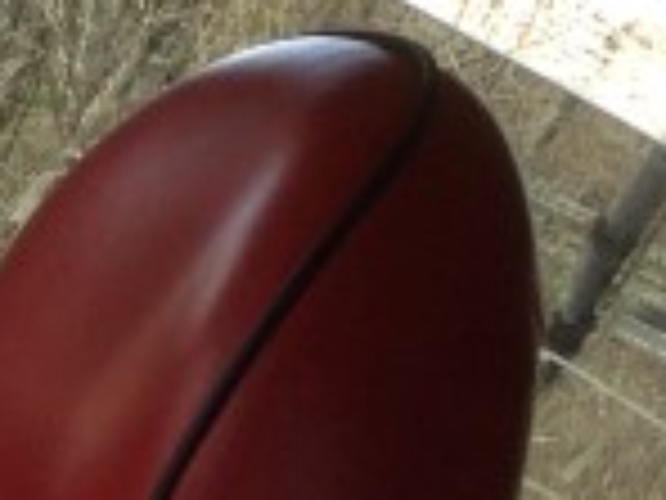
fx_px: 4406
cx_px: -1557
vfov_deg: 6.1
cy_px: 1423
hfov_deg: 7.3
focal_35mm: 229
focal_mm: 4.12
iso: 50
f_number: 2.4
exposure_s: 1/123
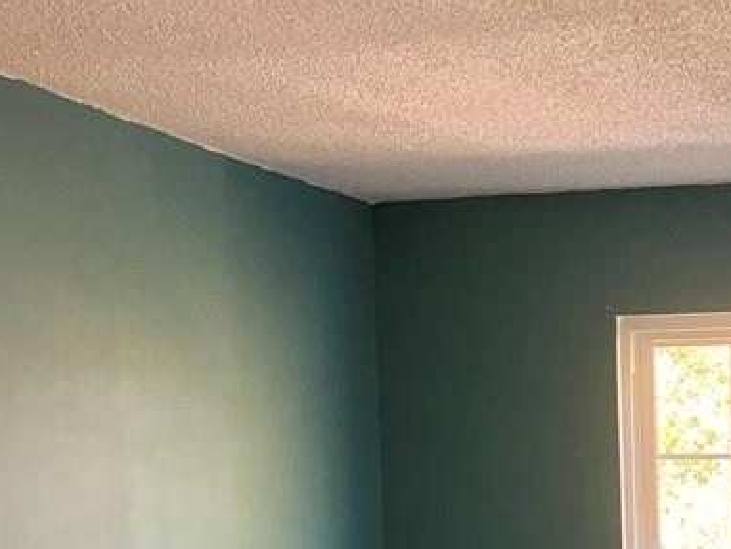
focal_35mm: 75
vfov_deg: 18.4
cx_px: 819
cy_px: 702
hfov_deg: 24.2
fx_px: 1585
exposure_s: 1/60
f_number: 1.8
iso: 320
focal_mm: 3.99
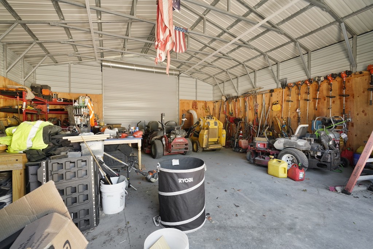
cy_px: 124
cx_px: 186
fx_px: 166
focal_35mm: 16
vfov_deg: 73.8
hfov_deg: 96.7
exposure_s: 2
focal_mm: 16
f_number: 8
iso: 100
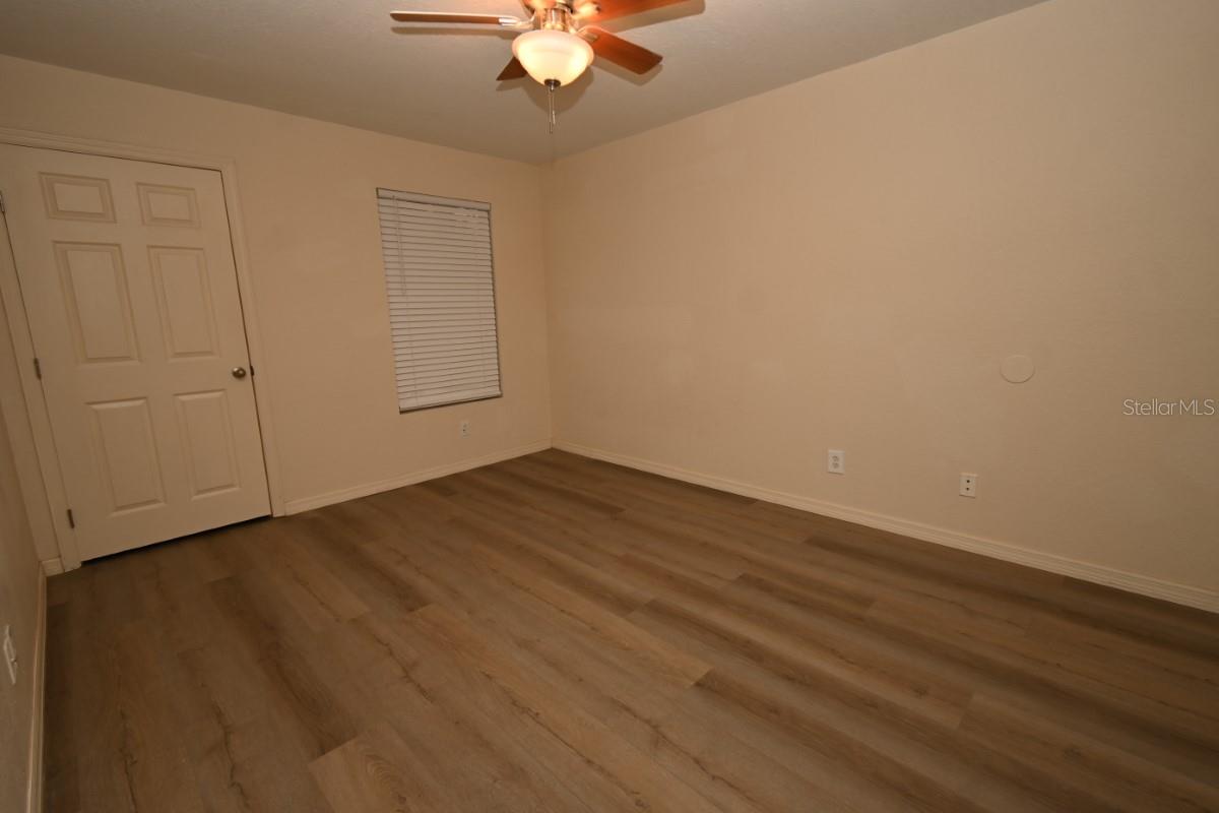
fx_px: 508
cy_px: 406
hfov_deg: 100.4
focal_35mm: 15
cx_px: 610
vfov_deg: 77.3
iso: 100
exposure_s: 1/60
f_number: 4.5
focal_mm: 10
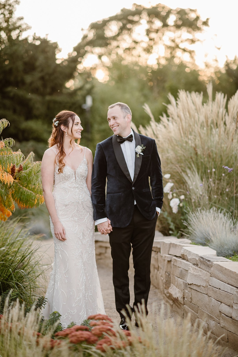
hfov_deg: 16.1
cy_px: 178
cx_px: 119
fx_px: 844
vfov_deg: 23.9
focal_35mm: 85
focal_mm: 85
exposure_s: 1/1600
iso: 500
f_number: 1.8
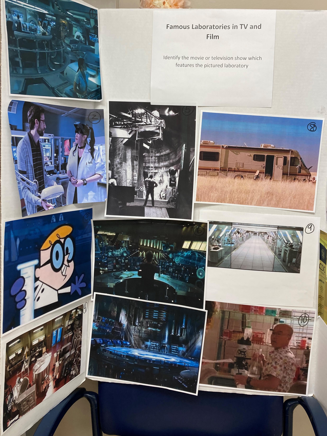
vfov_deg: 53.6
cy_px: 177
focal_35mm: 34
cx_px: 189
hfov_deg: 41.7
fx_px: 428
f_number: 1.8
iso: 40
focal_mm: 3.99
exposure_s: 1/60
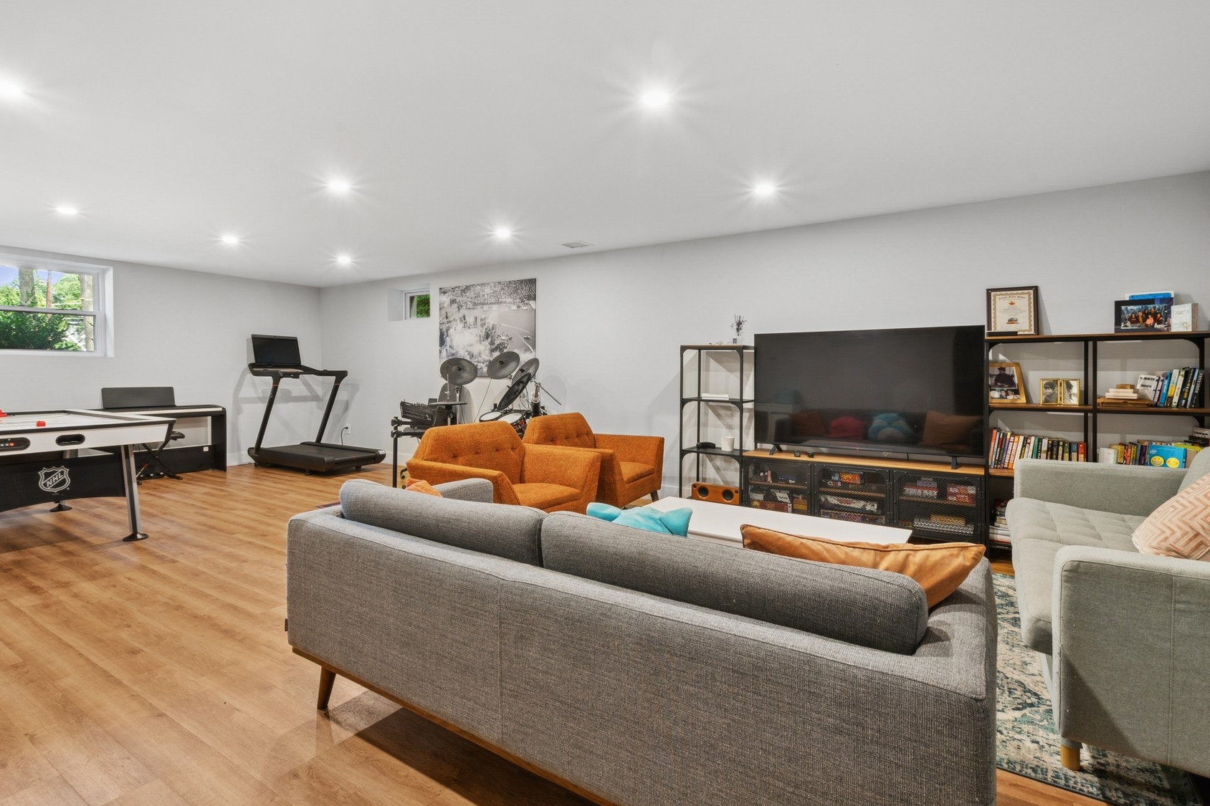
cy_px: 421
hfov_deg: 96.7
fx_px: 538
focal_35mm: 16
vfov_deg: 73.7
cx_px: 591
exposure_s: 2
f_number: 11
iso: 100
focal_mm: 10
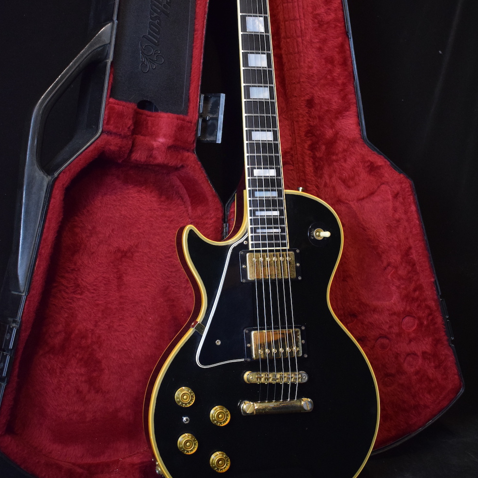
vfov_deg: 29.4
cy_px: 179
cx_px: 240
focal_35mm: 58
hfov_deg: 29.6
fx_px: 906
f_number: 4.2
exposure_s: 1/60
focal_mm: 30
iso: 2500
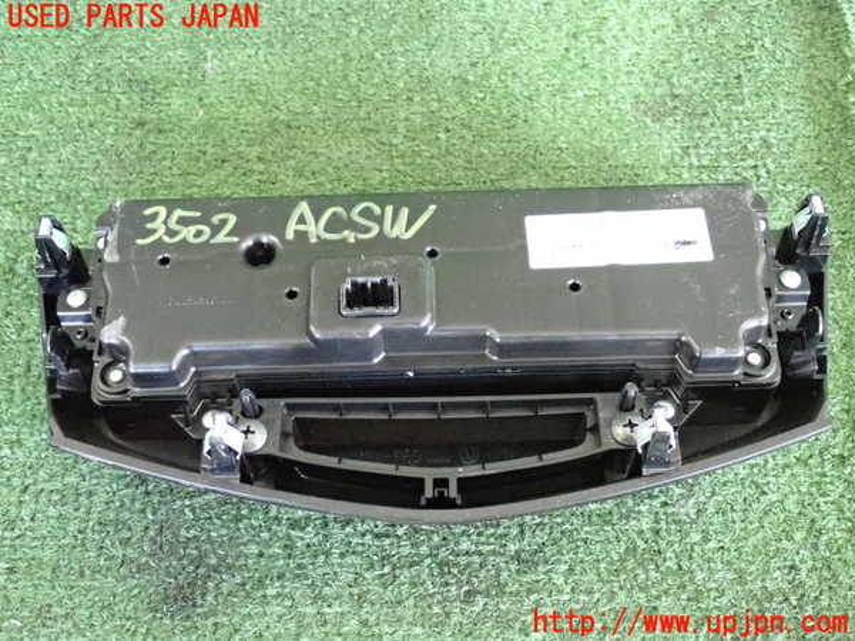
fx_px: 1161
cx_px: 428
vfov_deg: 30.9
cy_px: 320
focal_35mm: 47
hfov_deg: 40.4
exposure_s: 1/125
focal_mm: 8.4
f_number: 3.1
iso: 4000
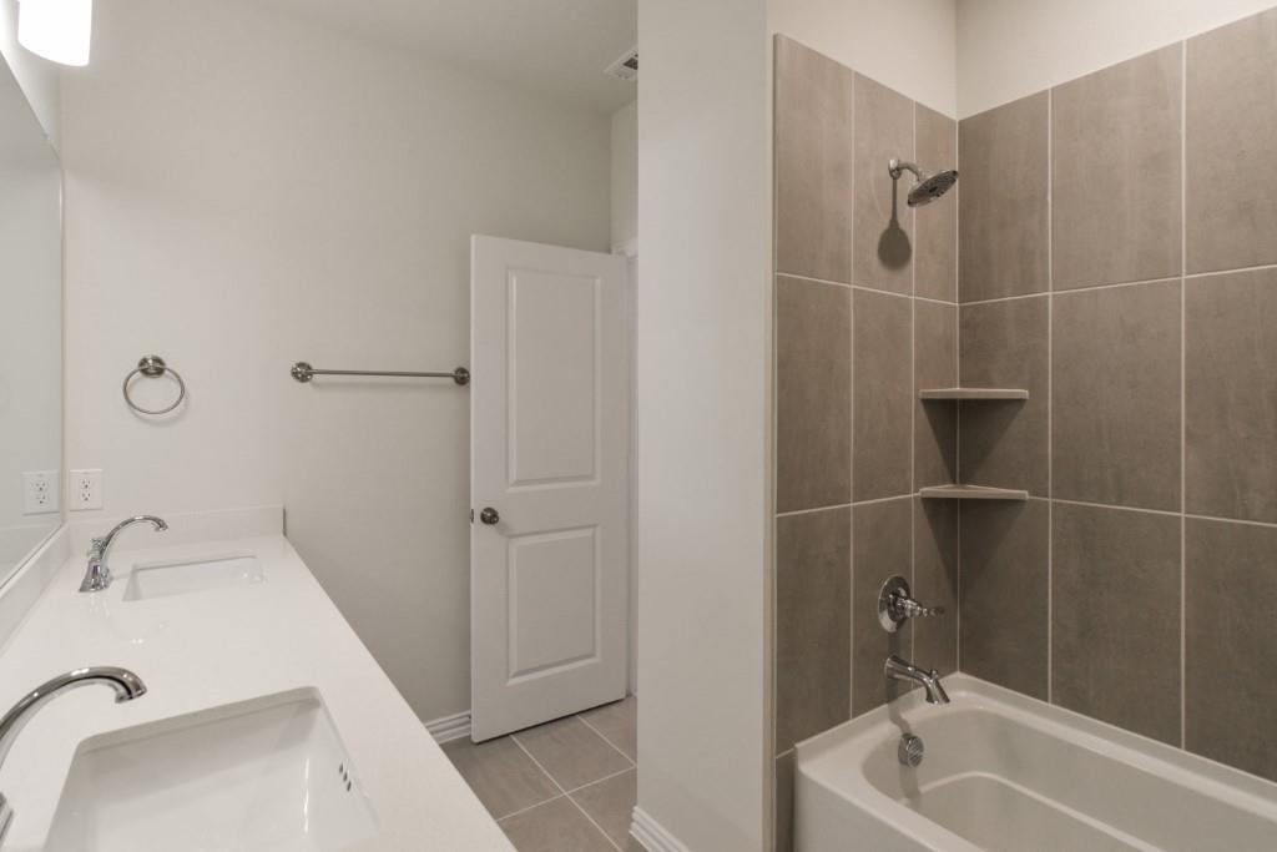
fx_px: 585
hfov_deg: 95.0
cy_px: 426
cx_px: 638
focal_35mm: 16
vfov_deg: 72.1
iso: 250
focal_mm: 11
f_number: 6.3
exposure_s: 1/25
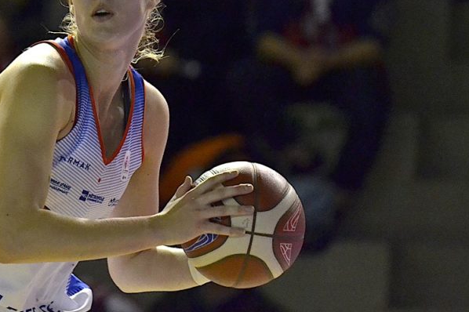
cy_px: 111
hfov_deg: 4.3
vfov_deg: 2.8
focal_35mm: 482
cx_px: 113
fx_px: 6276
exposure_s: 1/1000
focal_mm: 200
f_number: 2.8
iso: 3200
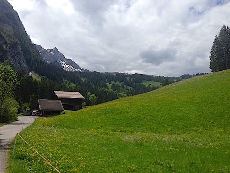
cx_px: 115
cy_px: 86
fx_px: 219
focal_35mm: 33
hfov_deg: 55.4
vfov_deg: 42.9
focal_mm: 4.12
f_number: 2.4
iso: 50
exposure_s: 1/2710
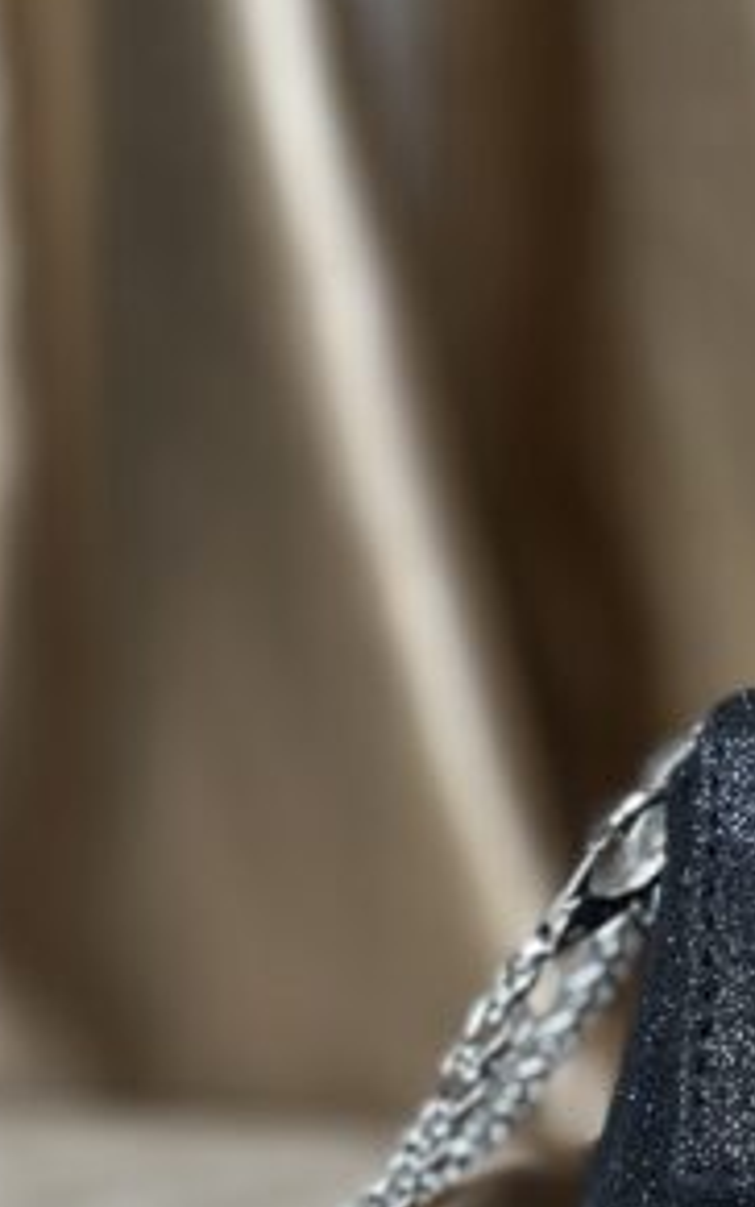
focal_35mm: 70
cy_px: 842
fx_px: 2303
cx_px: 983
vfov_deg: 29.1
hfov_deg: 17.5
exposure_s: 1/50
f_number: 1.78
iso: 250
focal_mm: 6.86
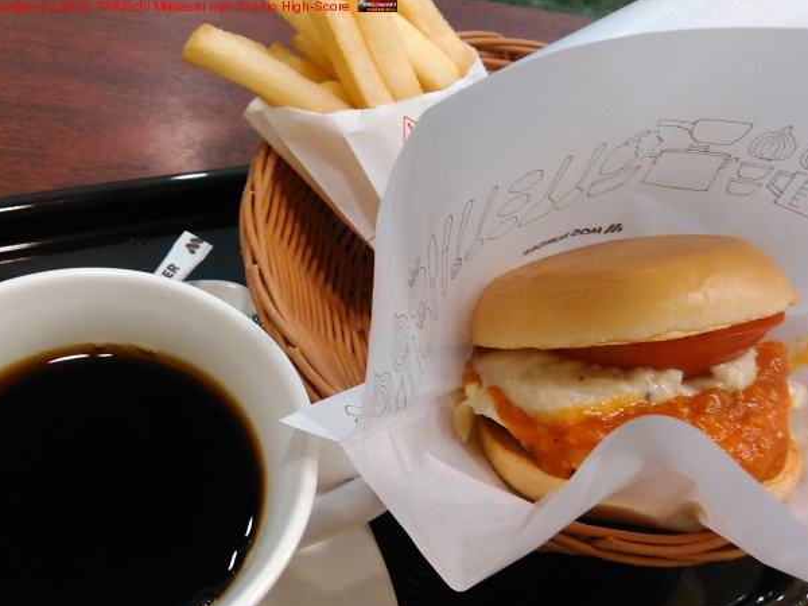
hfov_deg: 56.8
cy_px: 321
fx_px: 747
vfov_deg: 44.1
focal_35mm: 32
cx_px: 397
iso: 128
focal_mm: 4
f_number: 2.4
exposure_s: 1/16.7
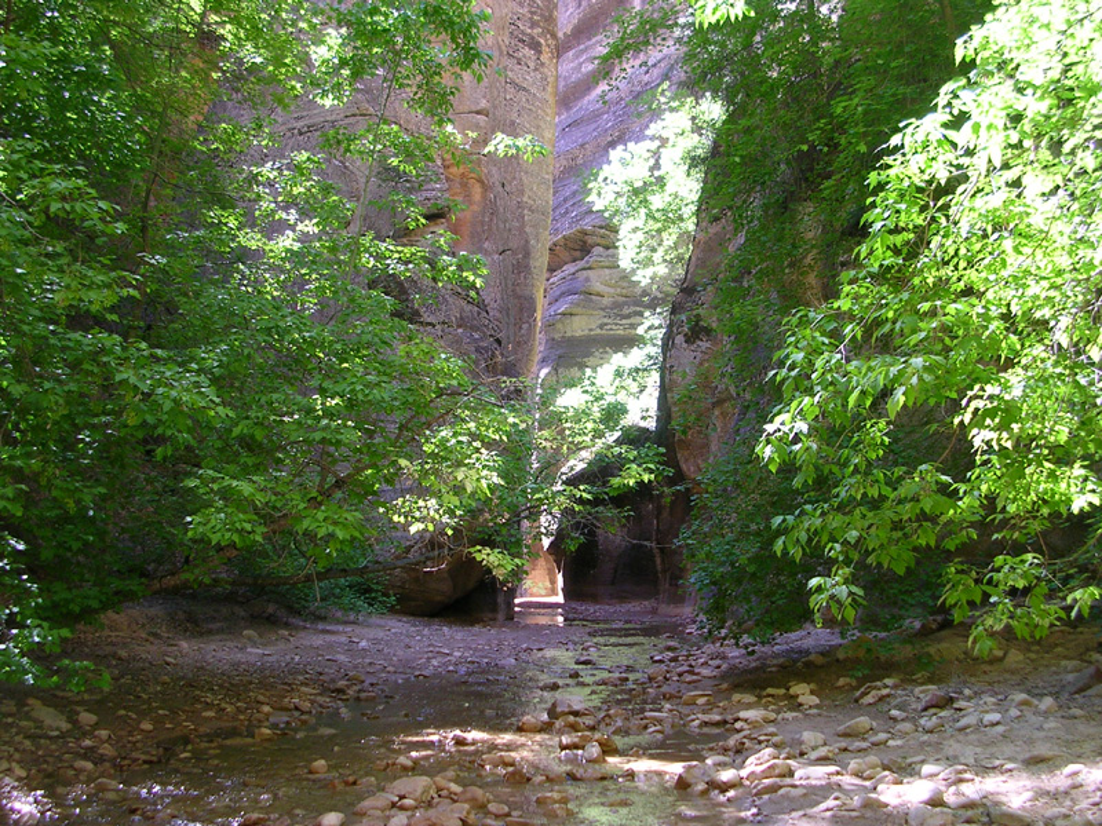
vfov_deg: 37.7
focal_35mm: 38
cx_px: 551
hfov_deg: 49.0
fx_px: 1210
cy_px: 413
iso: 50
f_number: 2.8
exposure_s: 1/65
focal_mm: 5.8
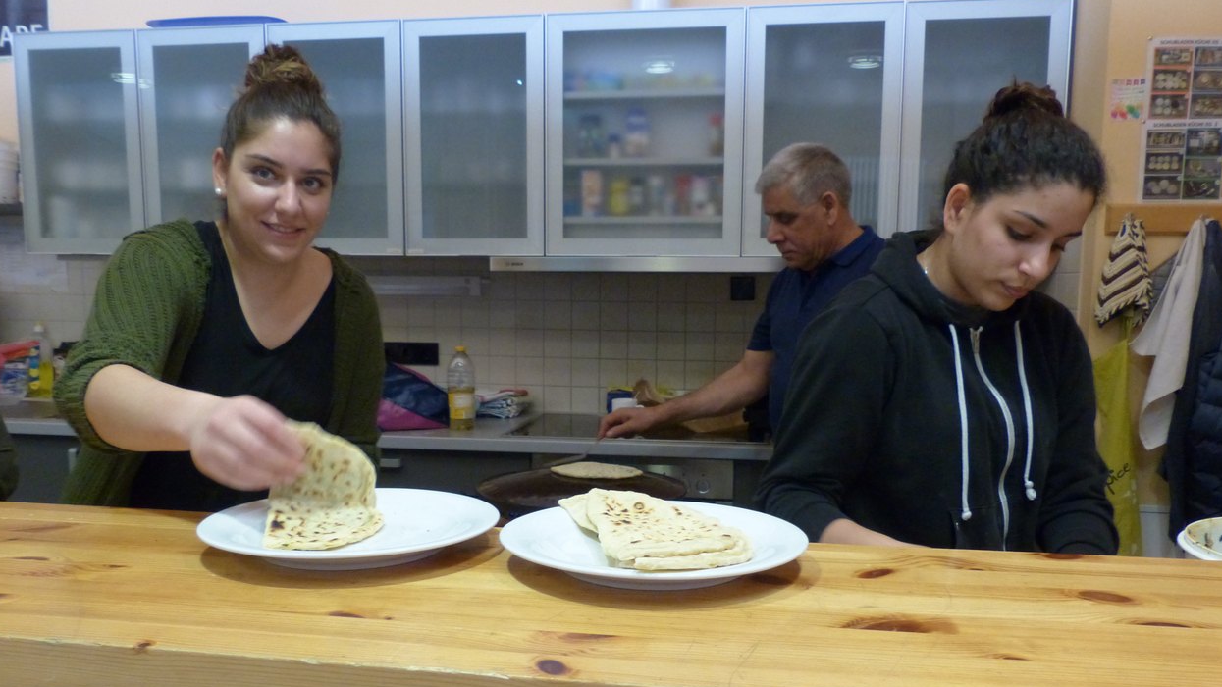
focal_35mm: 28
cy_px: 416
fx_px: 907
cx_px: 620
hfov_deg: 67.9
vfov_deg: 41.3
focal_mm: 4.5
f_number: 2.8
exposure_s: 1/40
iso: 400
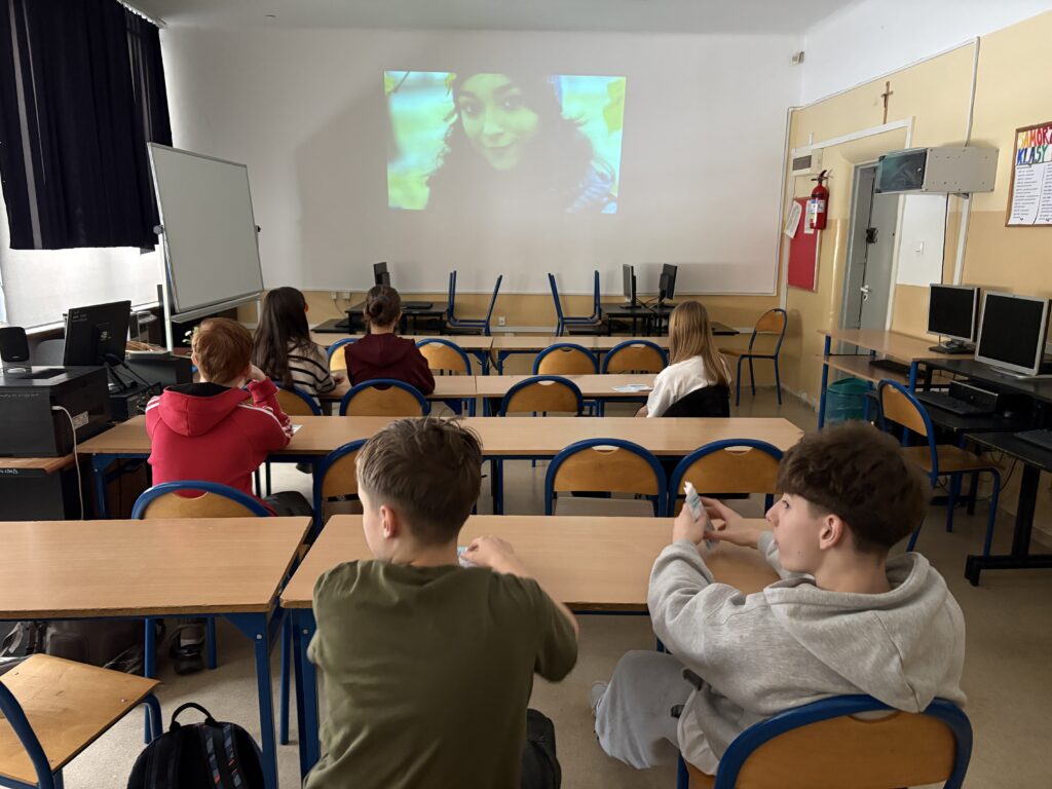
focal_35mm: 26
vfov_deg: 53.1
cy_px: 394
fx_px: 790
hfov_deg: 67.3
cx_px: 526
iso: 500
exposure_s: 1/40
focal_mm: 5.96
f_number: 1.6
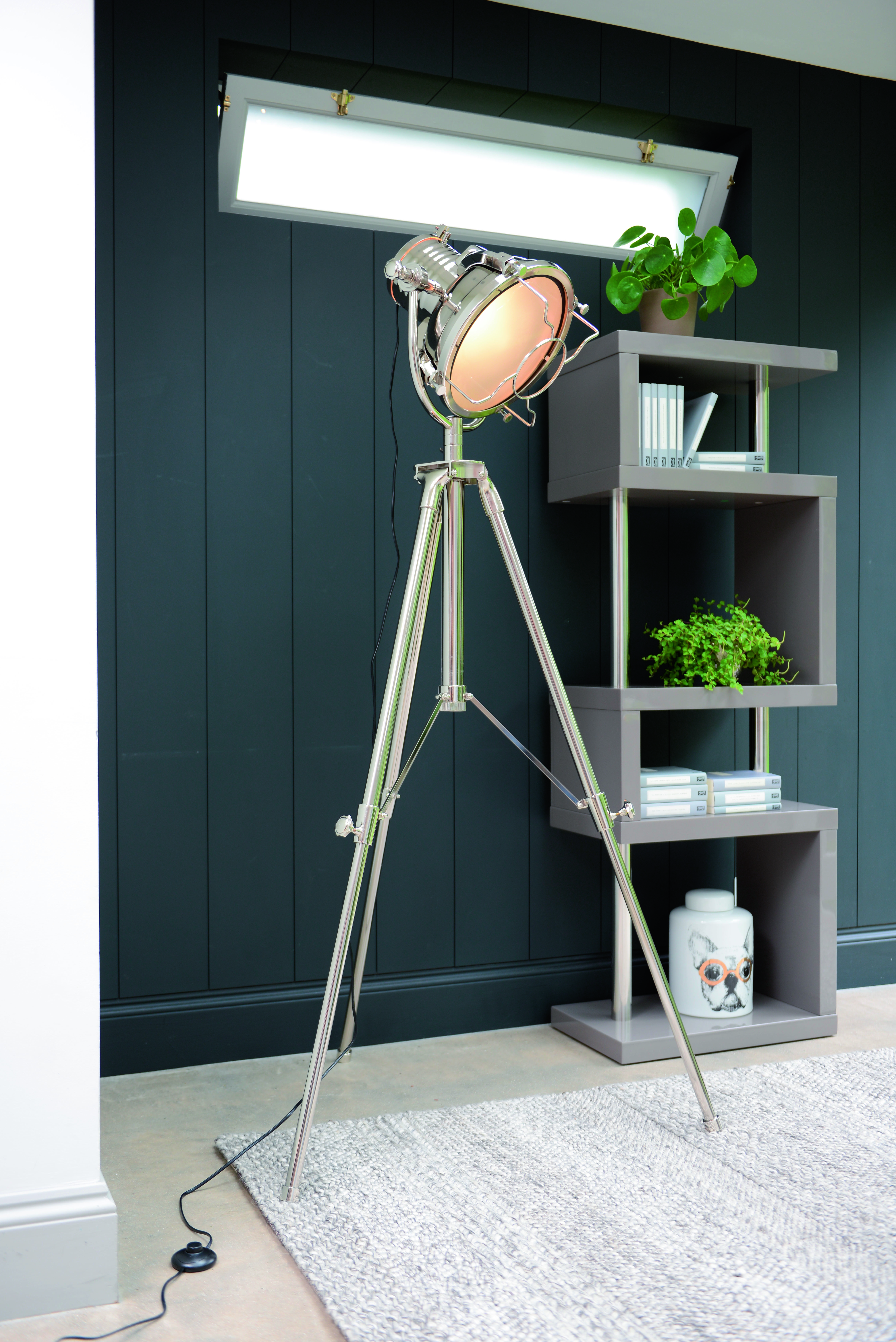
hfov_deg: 36.9
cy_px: 671
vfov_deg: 53.1
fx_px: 1343
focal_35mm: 36
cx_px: 448
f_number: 3.2
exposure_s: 1/80
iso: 200
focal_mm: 36
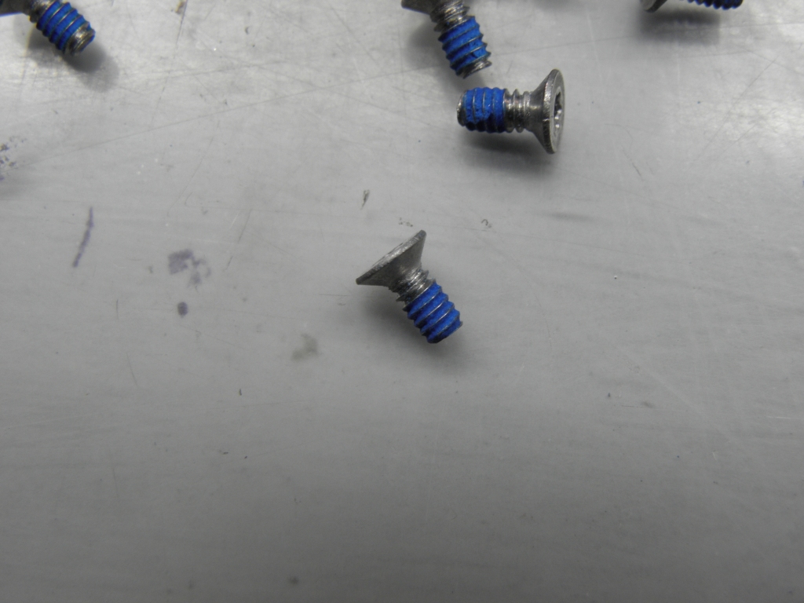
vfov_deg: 28.6
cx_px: 402
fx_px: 1185
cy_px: 302
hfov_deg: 37.5
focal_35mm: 51
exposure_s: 1/50
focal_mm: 9.22
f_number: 3.5
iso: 125
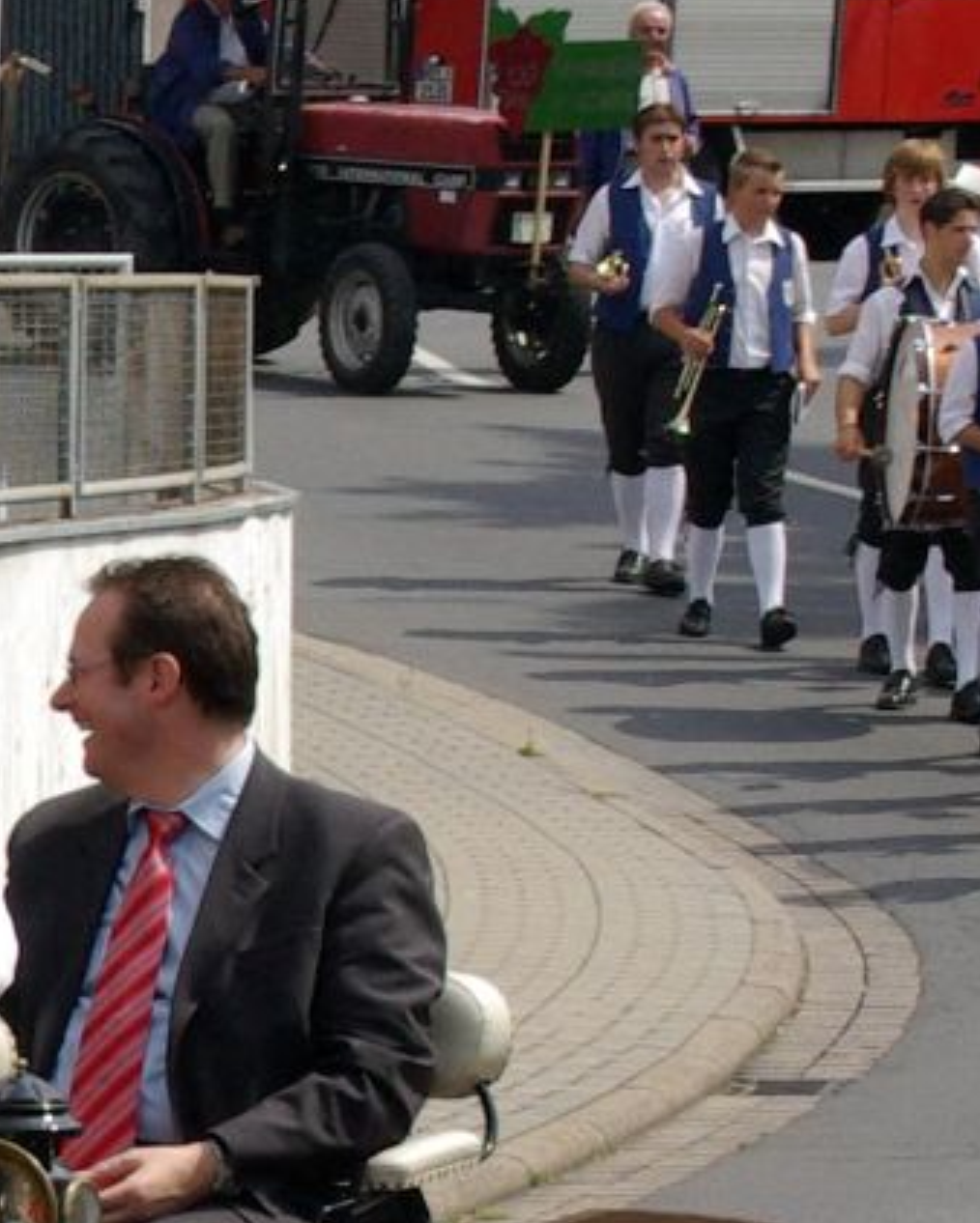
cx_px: -916
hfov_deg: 4.7
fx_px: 11883
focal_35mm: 328
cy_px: 1313
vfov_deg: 5.9
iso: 400
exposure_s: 1/750
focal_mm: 48
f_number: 8
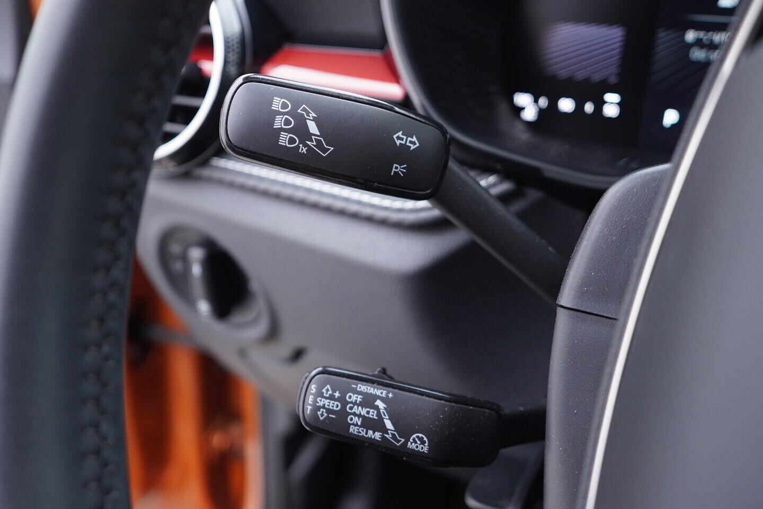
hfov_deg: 53.1
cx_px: 382
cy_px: 254
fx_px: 763
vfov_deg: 36.9
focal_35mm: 36
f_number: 2.8
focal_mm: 24
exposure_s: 1/40
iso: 320
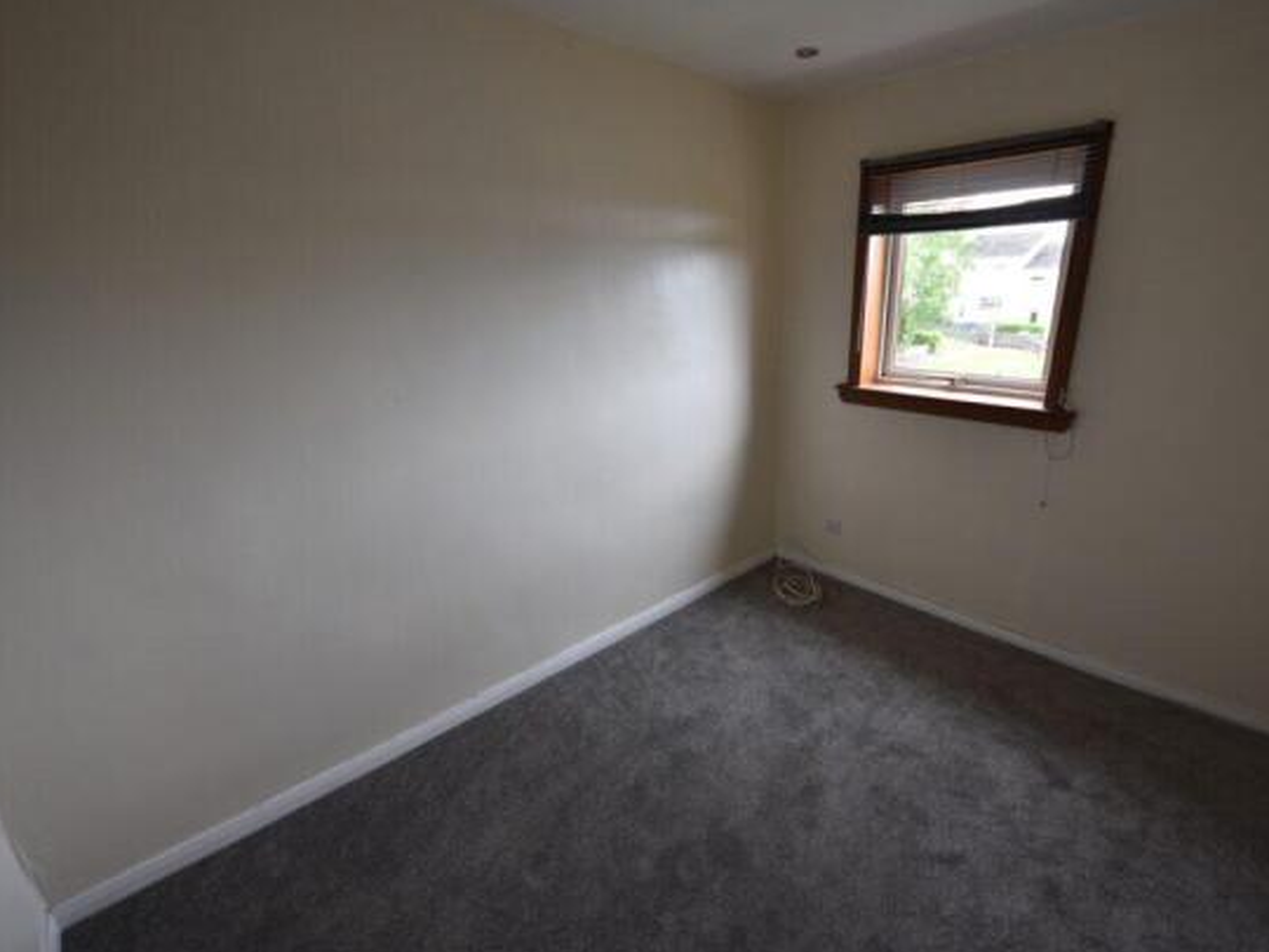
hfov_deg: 98.2
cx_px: 709
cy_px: 469
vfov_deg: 82.2
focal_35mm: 15
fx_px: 545
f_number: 4.5
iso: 200
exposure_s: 1/50
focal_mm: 8.5
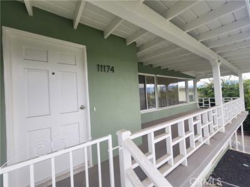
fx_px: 94
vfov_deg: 89.9
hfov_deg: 106.2
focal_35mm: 13
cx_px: 125
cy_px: 94
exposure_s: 1/212
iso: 64
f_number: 2.2
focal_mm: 2.2
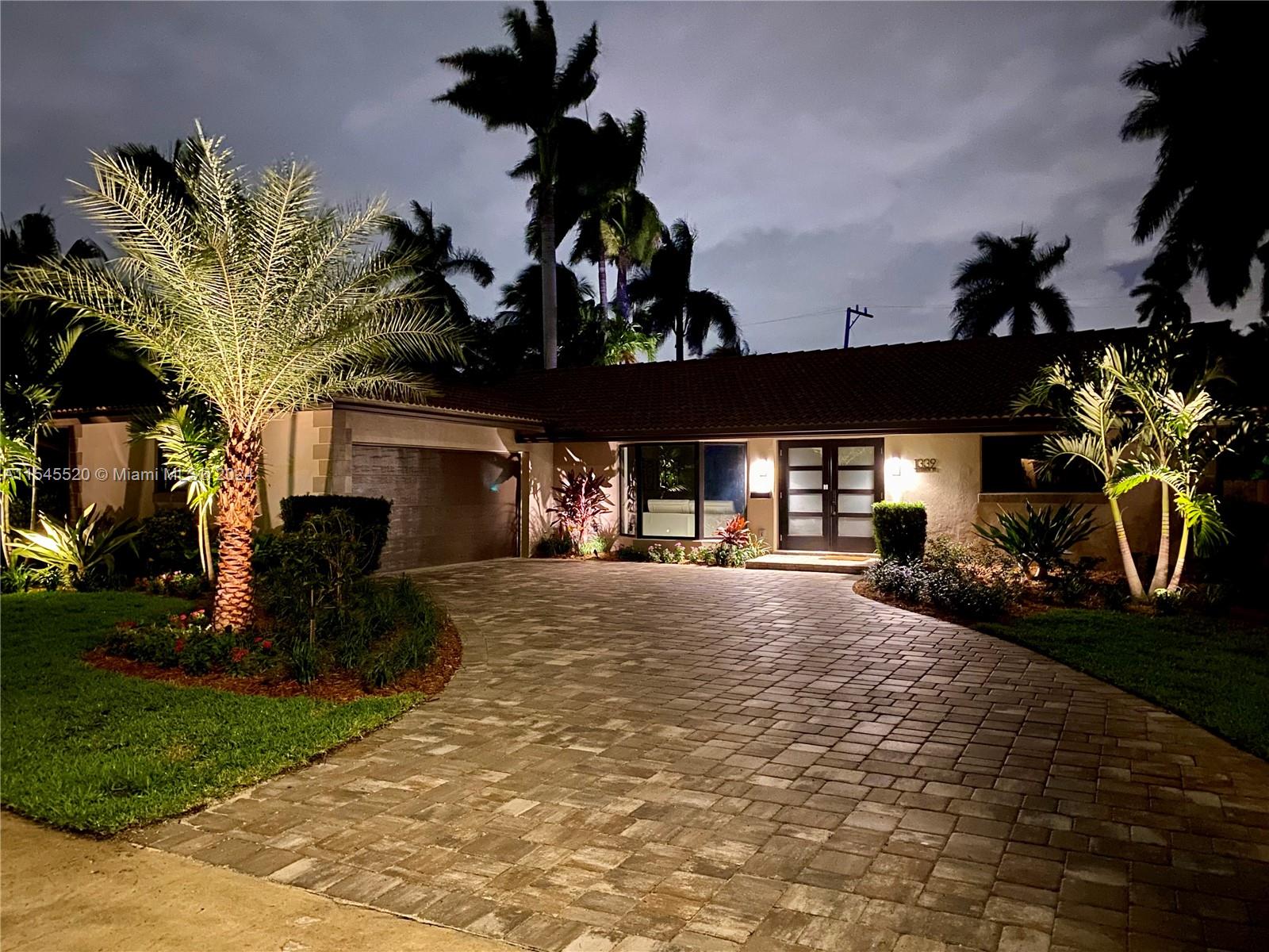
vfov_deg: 53.1
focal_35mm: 26
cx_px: 634
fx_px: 953
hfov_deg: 67.3
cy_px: 476
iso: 800
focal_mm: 4.25
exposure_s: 1/8
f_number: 1.8
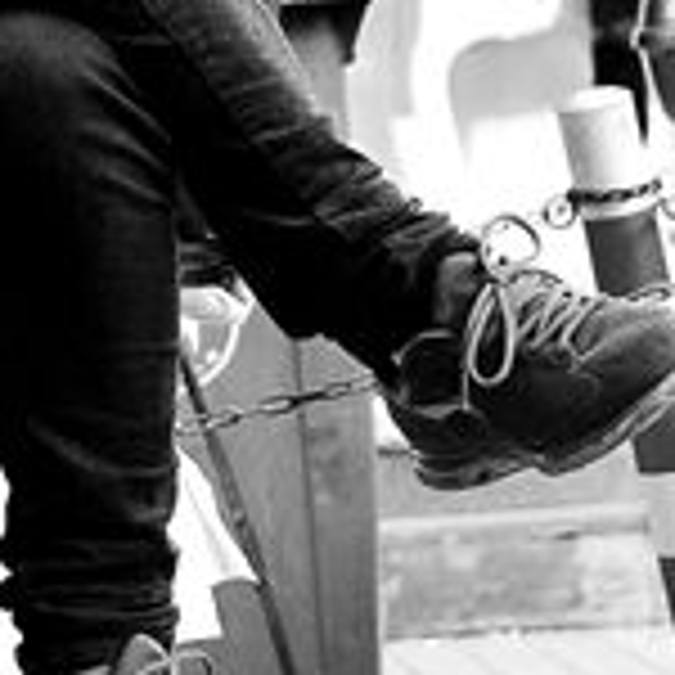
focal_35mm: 301
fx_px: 6640
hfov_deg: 5.7
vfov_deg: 5.8
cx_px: -549
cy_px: 68
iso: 400
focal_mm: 52
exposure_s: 1/320
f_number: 4
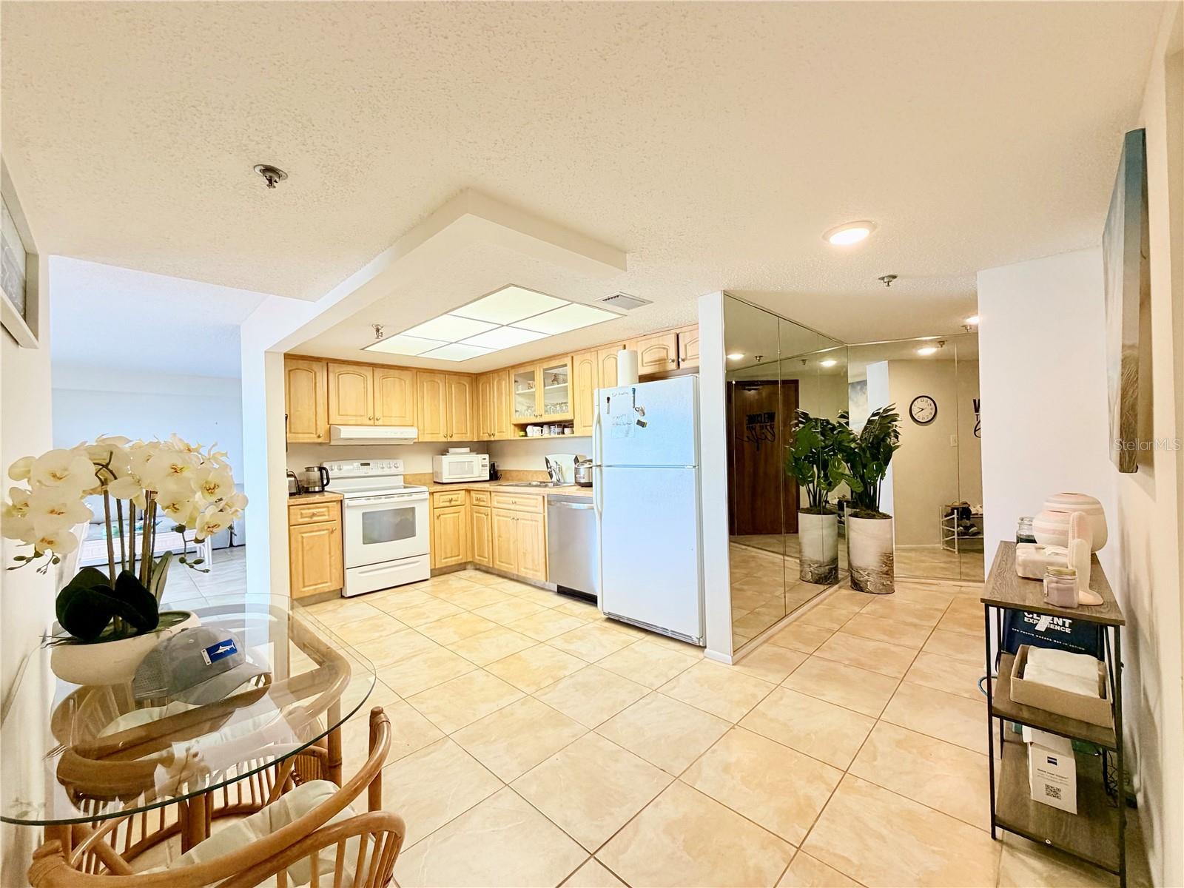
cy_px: 444
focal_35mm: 14
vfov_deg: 85.7
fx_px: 479
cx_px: 592
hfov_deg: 102.1
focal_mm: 2.22
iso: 200
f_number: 2.2
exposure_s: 1/120
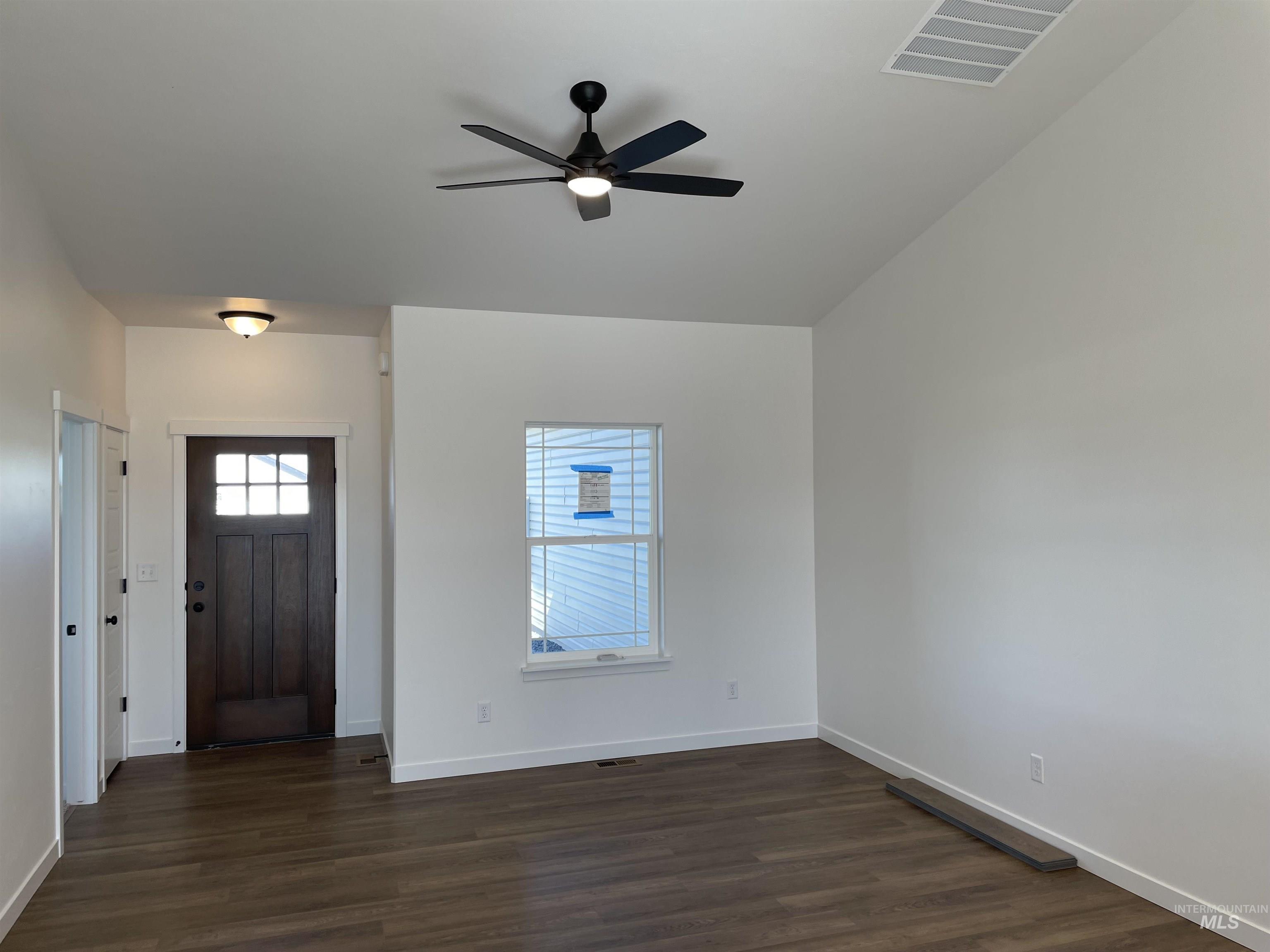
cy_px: 476
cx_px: 635
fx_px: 954
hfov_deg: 67.3
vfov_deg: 53.1
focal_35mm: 26
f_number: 1.6
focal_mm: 4.2
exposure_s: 1/124
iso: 32
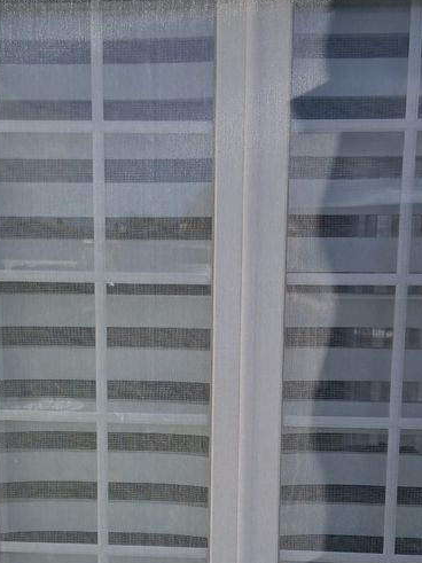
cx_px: 213
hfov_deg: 27.5
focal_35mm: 53
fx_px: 862
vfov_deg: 35.4
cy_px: 420
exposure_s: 1/383
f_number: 1.8
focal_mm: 3.98
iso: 20
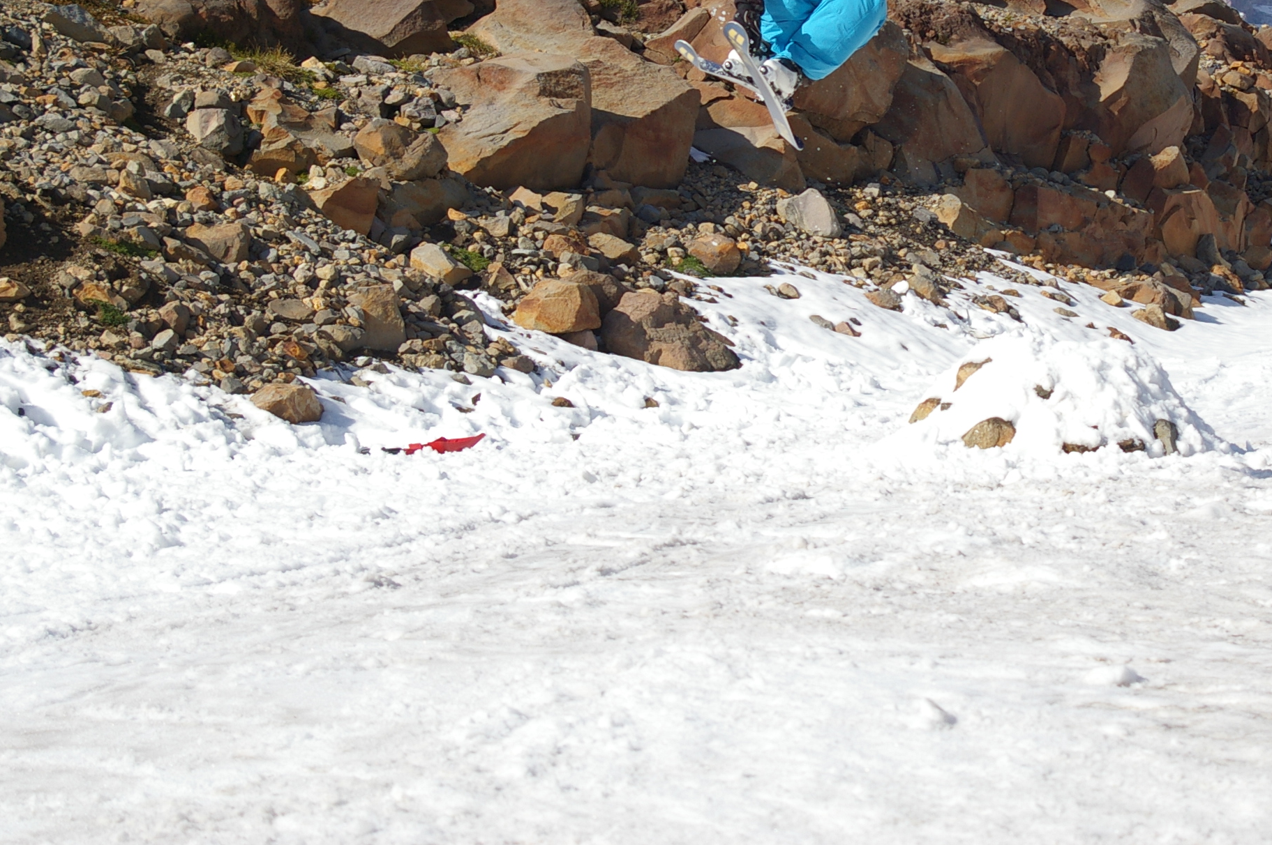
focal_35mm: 99
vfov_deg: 13.7
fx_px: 3495
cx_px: 911
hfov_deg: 20.5
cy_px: 164
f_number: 5.6
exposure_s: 1/1000
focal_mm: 40
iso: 200
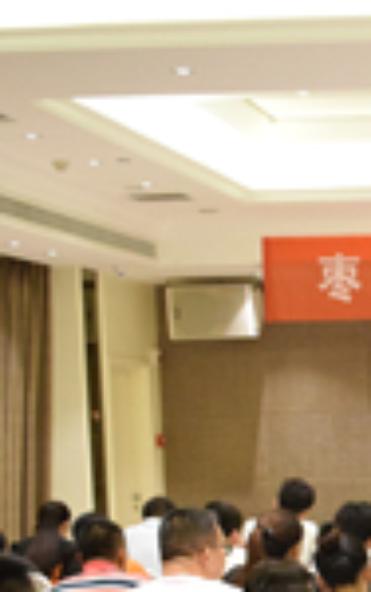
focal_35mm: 101
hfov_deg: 11.5
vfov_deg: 20.1
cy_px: 564
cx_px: 778
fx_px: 1631
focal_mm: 22
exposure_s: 1/100
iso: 4000
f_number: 5.6
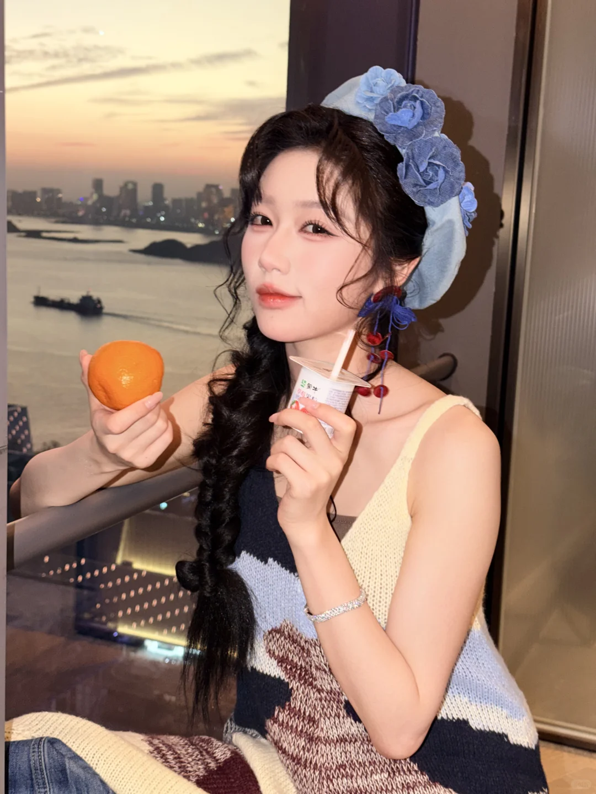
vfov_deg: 39.7
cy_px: 397
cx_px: 298
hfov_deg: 30.3
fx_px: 1102
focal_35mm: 48
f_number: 1.78
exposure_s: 1/17
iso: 50
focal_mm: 6.76
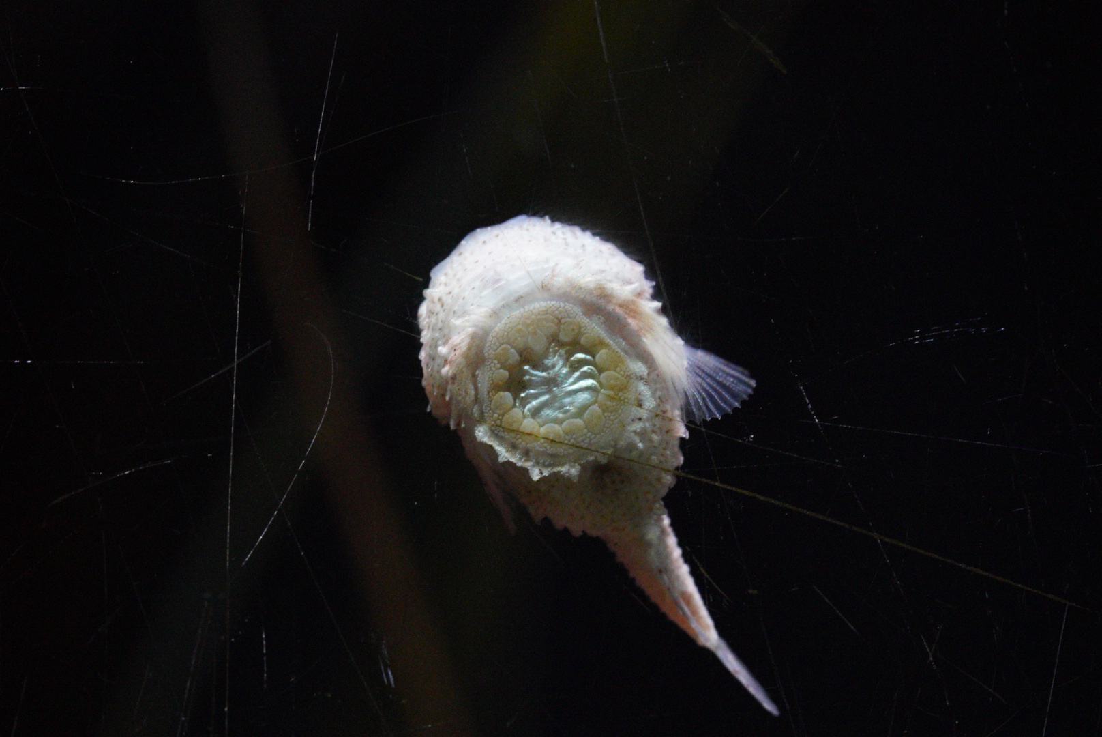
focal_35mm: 135
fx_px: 4135
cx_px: 551
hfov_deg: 15.2
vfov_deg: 10.2
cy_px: 368
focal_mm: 90
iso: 8000
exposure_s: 1/80
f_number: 6.3
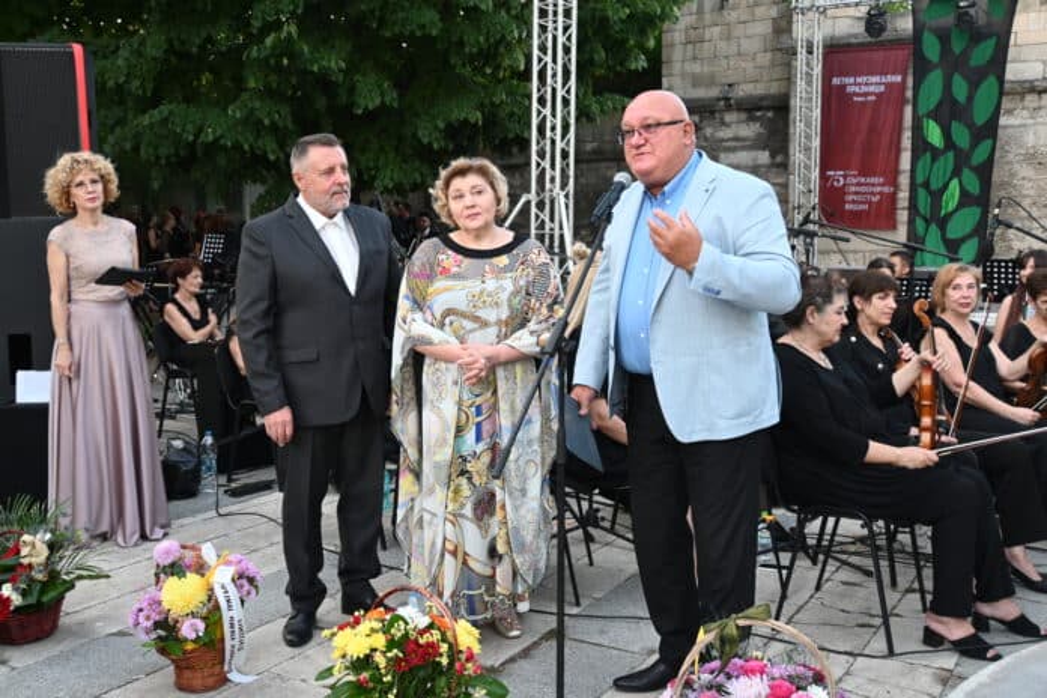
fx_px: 1047
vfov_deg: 36.9
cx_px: 524
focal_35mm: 36
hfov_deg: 53.1
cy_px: 349
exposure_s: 1/40
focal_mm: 24
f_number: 4.2
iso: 160
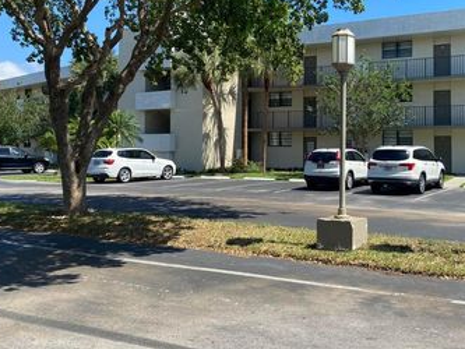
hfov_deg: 46.7
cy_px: 131
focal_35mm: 39
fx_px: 524
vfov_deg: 36.6
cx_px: 328
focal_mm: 4.25
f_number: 1.8
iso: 32
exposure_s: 1/1754
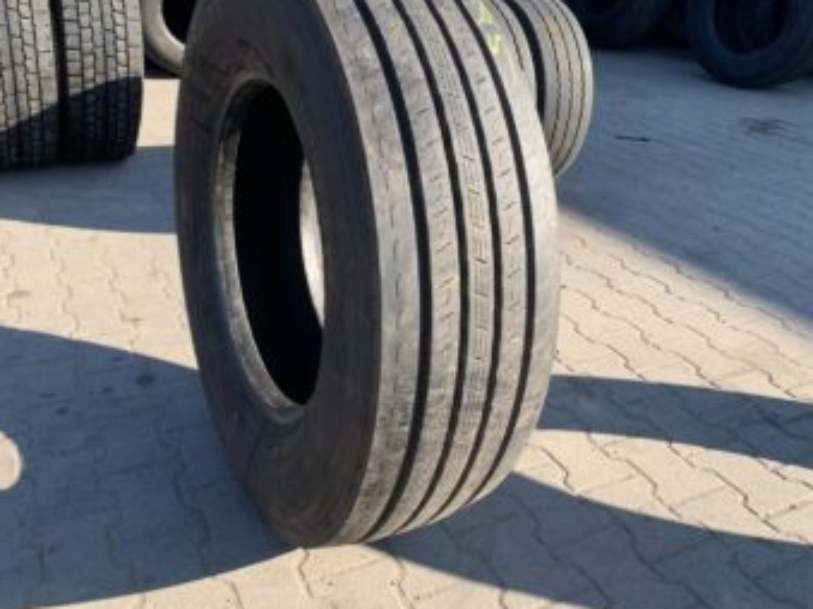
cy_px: 258
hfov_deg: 55.3
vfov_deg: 42.8
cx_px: 374
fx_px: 775
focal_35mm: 33
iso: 25
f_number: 1.8
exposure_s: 1/564
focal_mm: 4.25
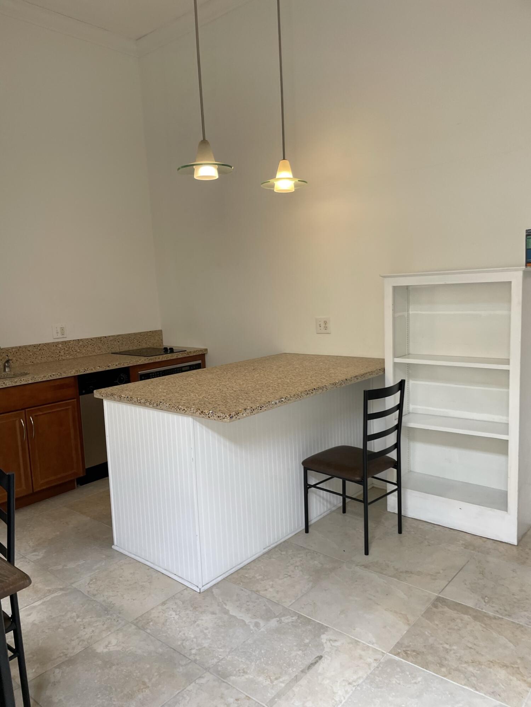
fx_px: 532
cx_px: 266
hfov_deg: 53.1
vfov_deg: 67.3
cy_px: 354
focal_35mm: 26
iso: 50
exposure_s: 1/120
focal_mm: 4.2
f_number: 1.6
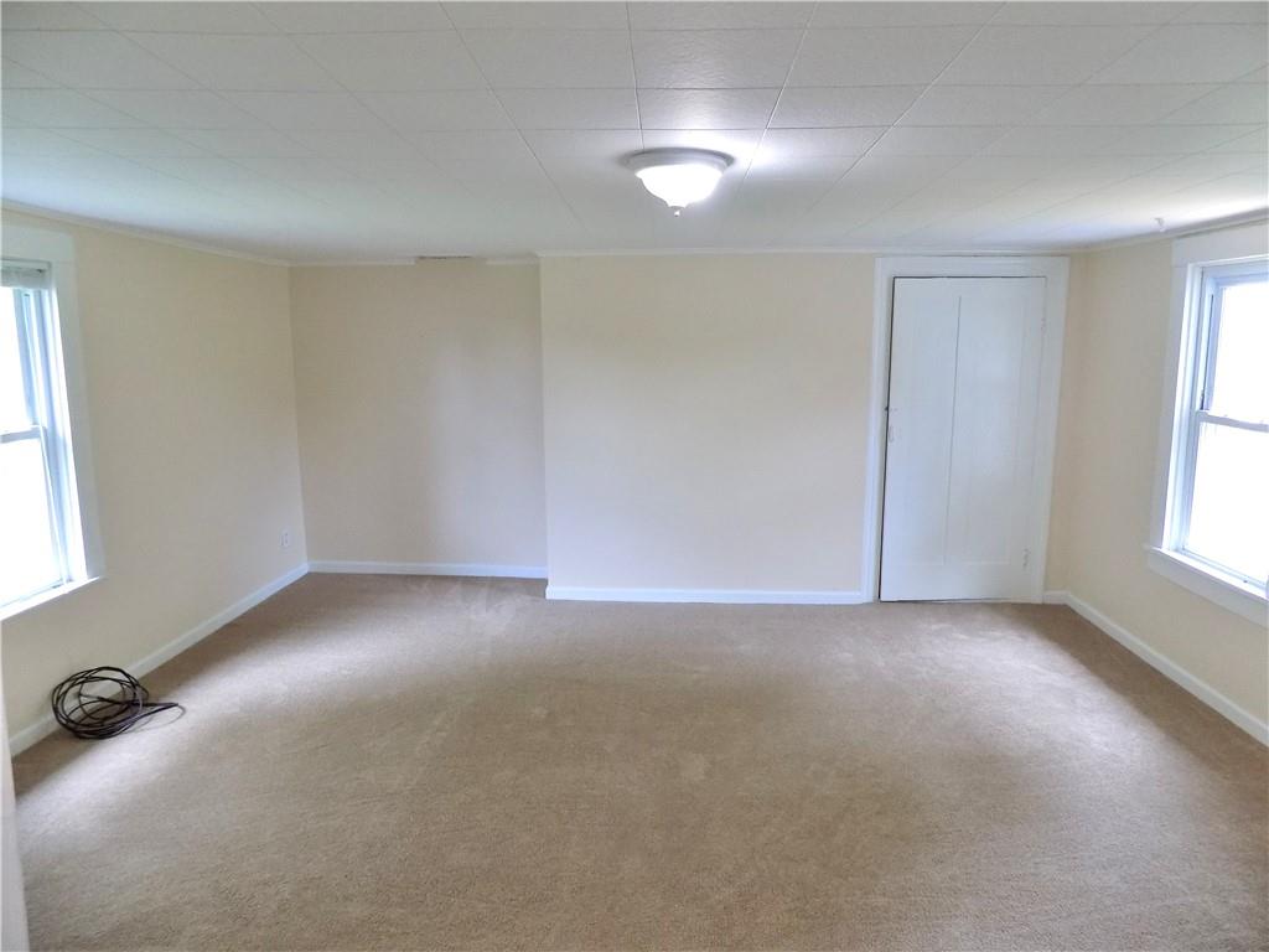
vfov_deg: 58.9
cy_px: 476
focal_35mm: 23
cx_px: 634
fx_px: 843
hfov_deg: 73.9
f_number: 3.1
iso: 180
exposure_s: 1/30
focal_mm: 4
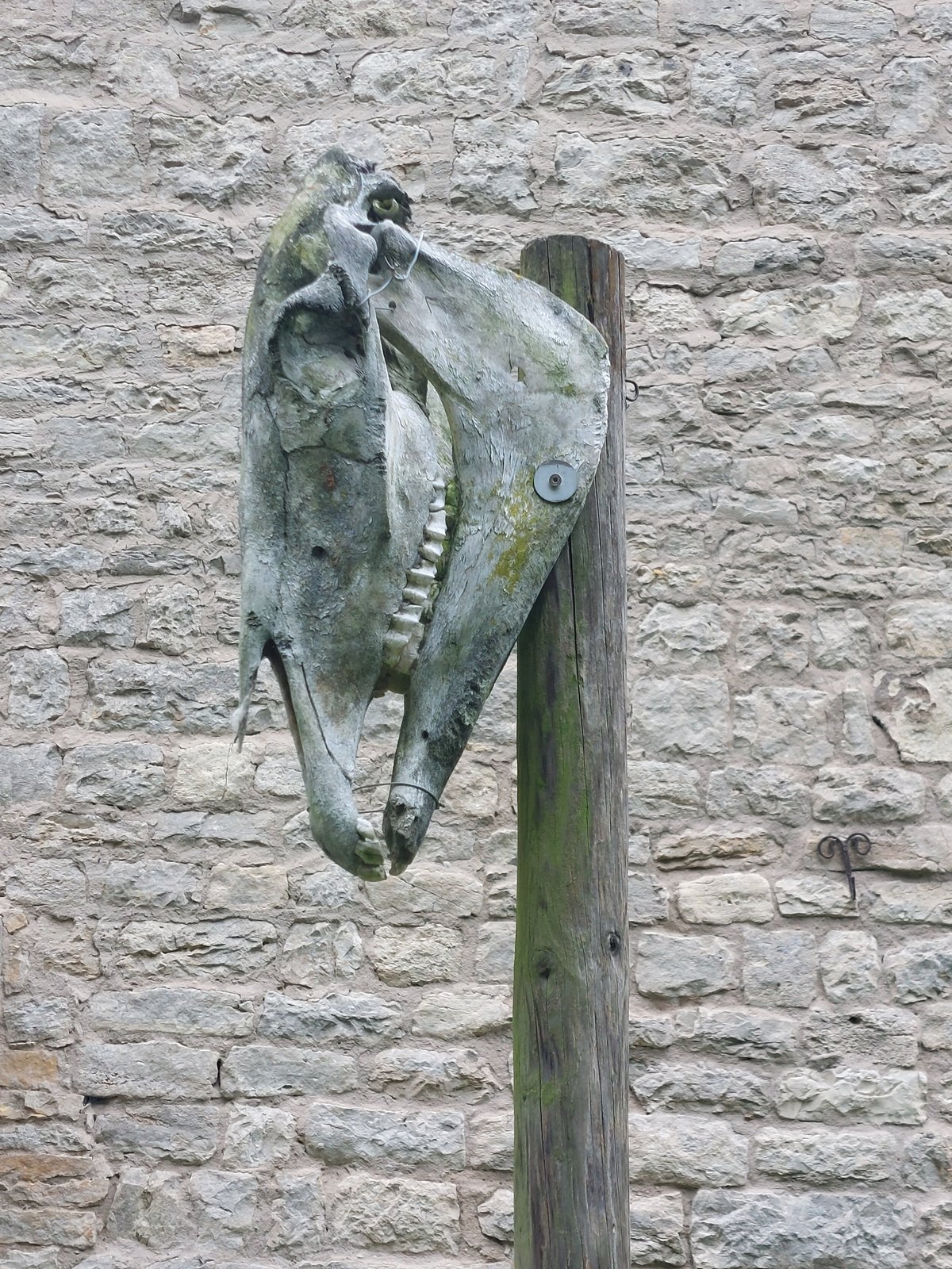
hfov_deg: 54.9
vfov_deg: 69.4
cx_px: 476
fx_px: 917
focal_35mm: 25
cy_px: 634
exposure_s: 1/120
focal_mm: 5.23
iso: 40
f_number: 1.8
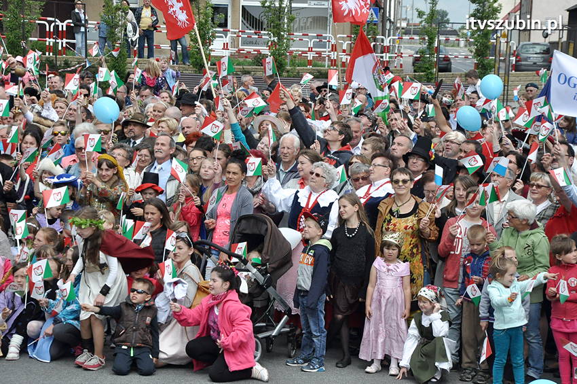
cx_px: 288
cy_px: 192
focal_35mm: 112
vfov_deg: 12.2
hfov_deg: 18.2
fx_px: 1801
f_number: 9
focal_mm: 75
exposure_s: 1/2000
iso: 1250
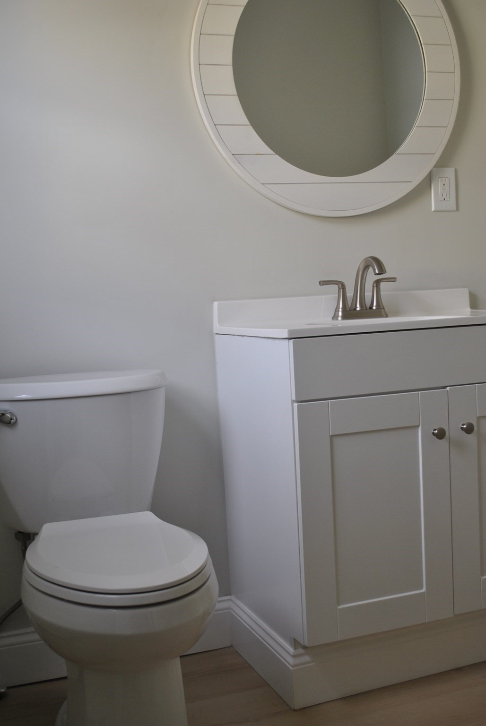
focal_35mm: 44
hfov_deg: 30.9
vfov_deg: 44.9
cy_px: 363
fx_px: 878
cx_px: 243
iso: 200
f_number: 4.5
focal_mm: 29
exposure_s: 1/30
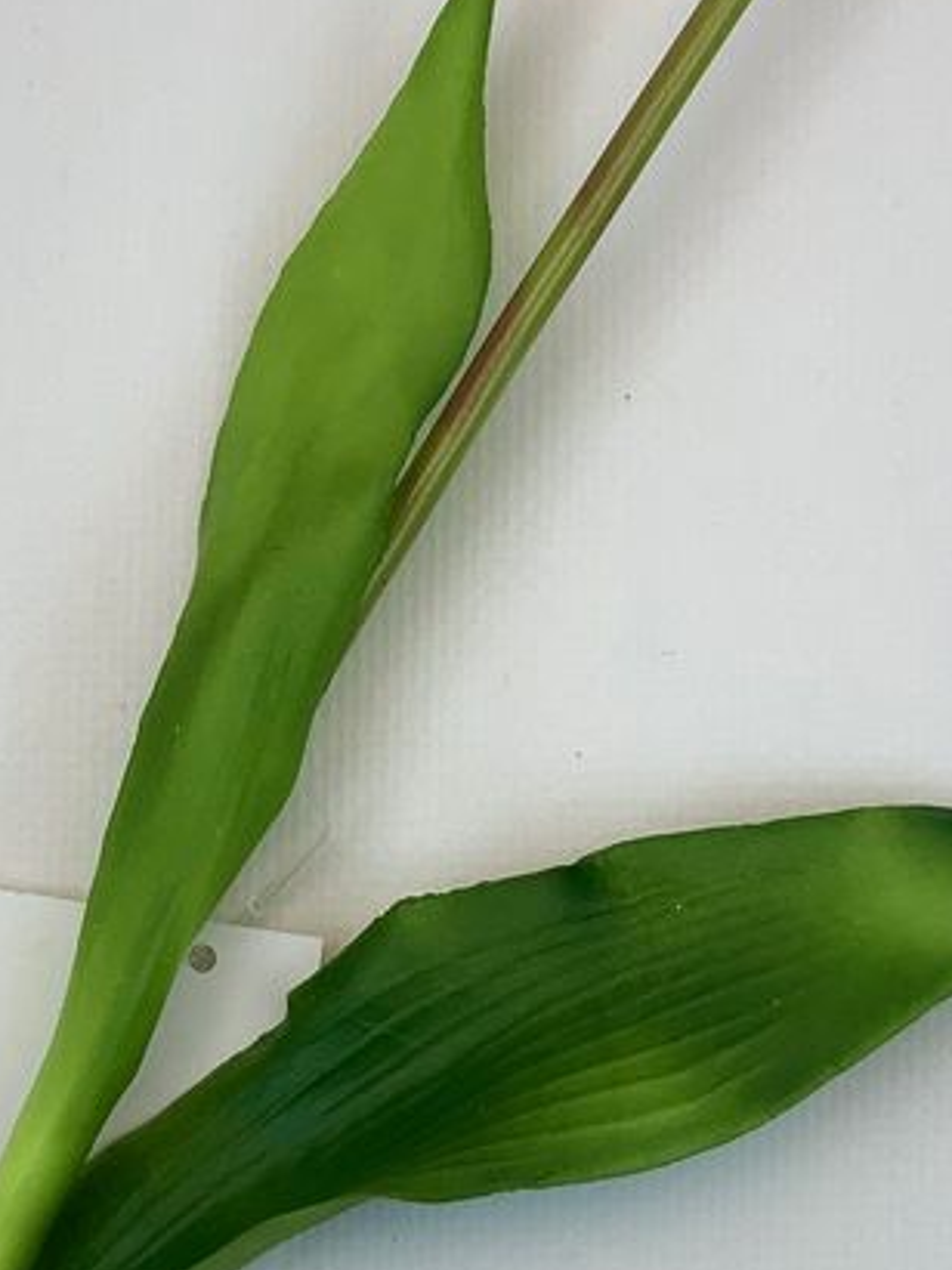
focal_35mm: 152
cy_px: 822
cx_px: 396
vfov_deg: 13.0
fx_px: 5577
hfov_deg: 9.8
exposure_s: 1/100
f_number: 2.4
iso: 16
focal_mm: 6
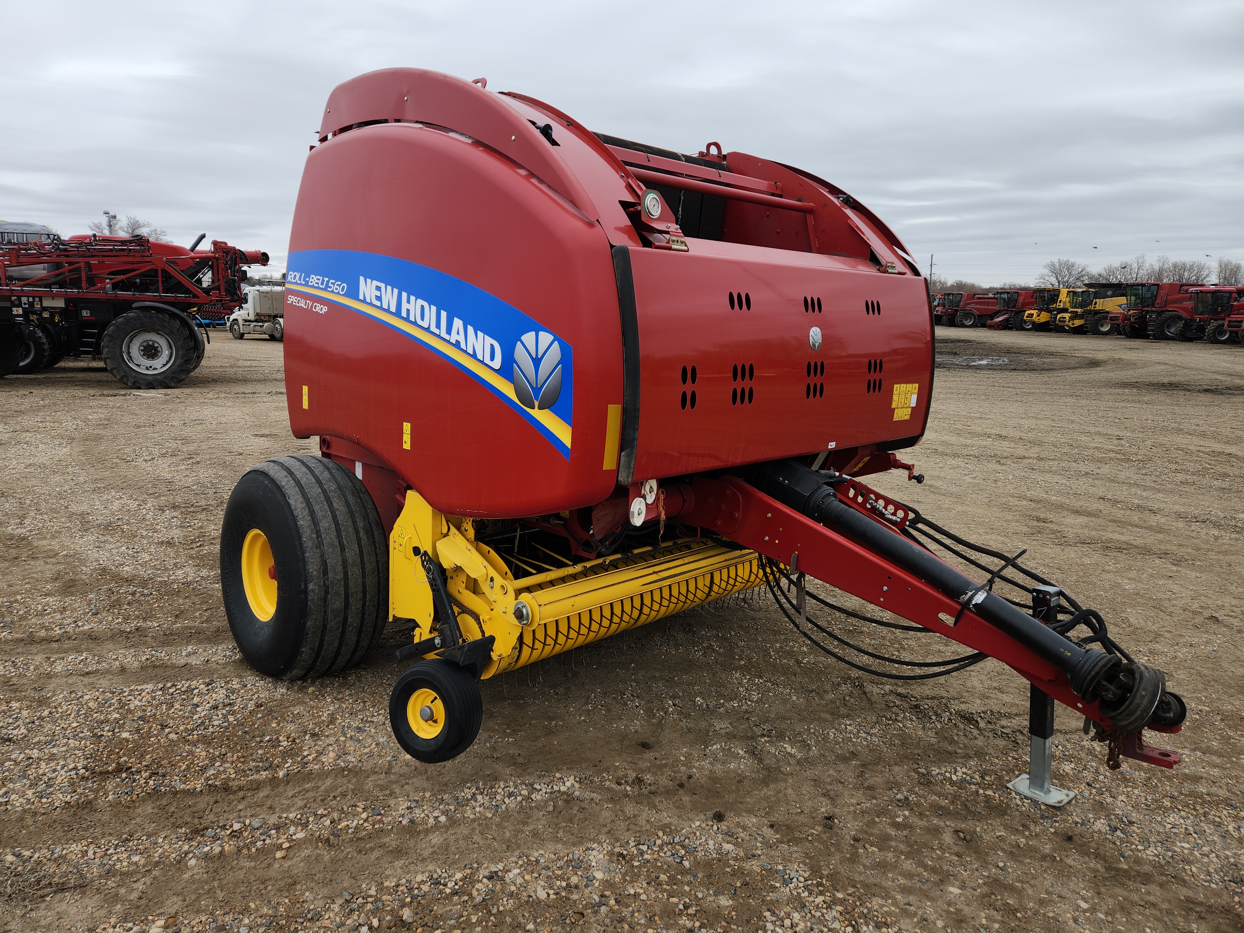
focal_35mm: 23
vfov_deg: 58.9
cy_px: 466
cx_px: 622
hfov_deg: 73.9
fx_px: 827
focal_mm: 5.4
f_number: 1.8
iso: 20
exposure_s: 1/499
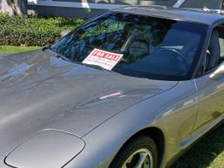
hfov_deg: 37.9
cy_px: 113
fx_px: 324
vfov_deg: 28.9
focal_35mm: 50
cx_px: 81
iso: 20
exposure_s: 1/545
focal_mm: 3.98
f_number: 1.8
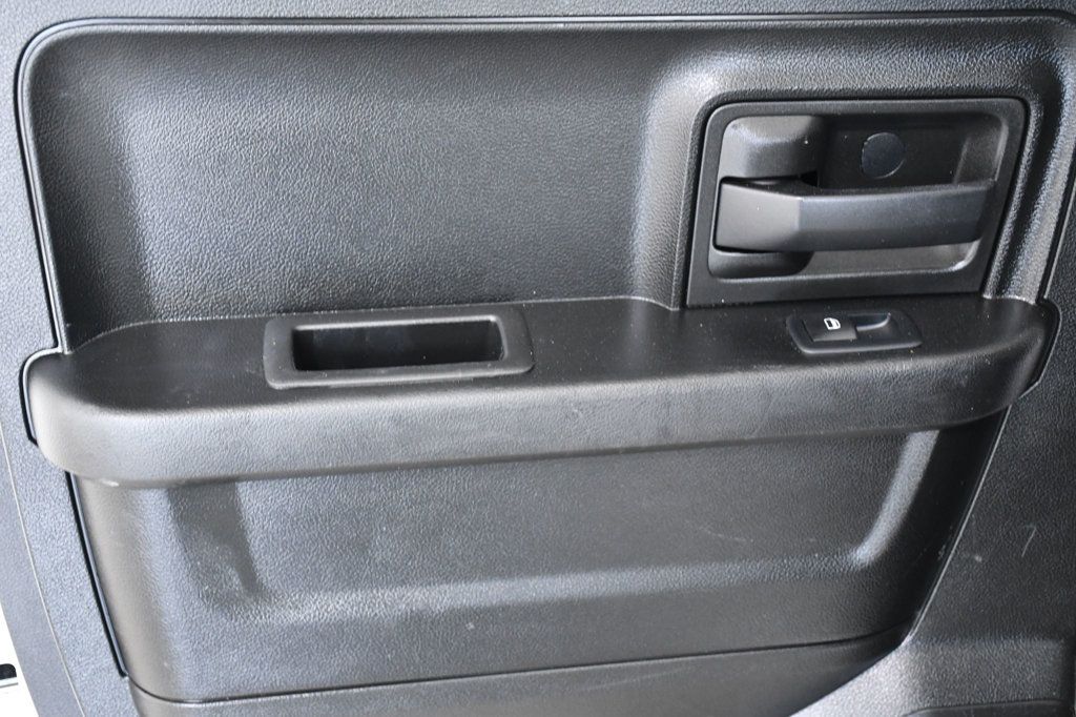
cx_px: 538
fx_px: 1703
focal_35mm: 57
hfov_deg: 35.1
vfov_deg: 23.8
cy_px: 358
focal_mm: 38
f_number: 4.5
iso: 2500
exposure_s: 1/80
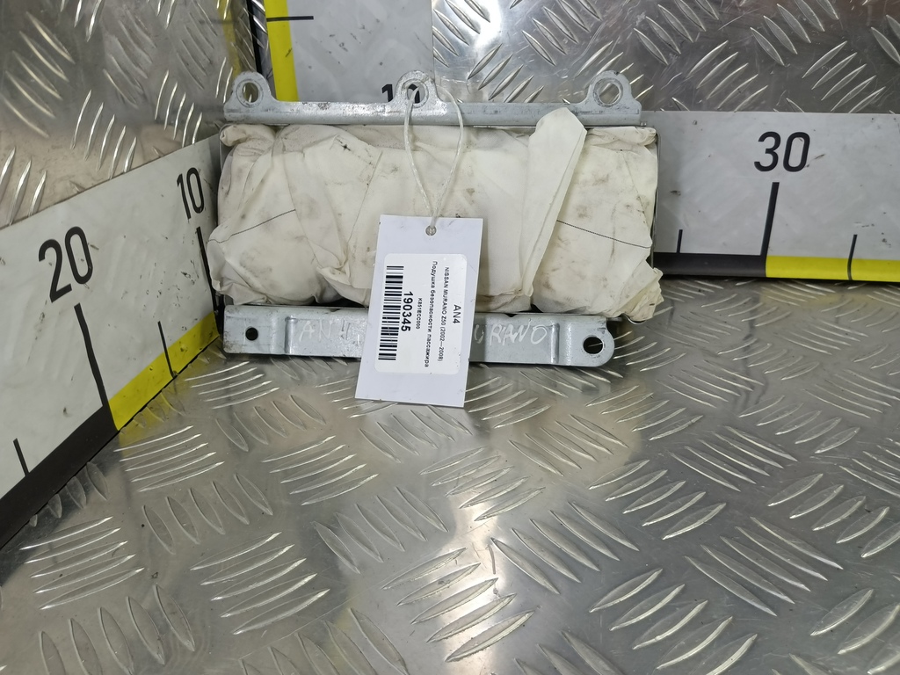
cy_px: 338
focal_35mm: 27
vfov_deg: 51.4
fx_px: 702
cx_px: 450
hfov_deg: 65.3
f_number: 1.6
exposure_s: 1/50
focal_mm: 4.11
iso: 92
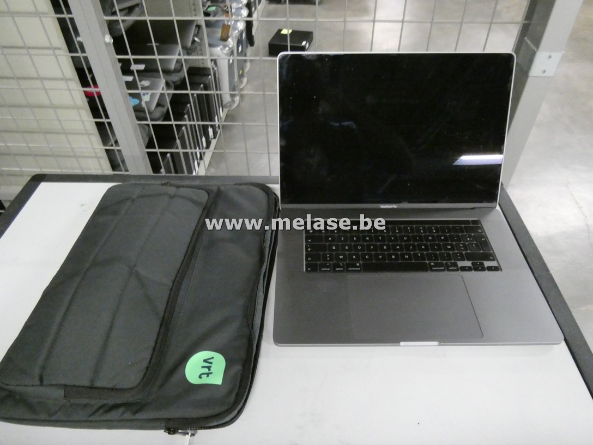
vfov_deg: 56.8
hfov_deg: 71.6
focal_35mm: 24
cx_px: 296
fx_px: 411
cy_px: 222
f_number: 3.3
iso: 1600
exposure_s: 1/40
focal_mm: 4.3
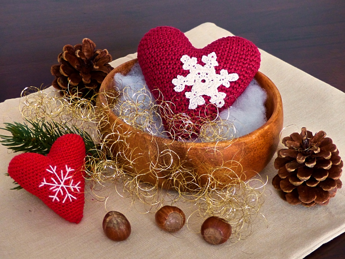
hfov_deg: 29.4
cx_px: 172
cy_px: 130
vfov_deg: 22.3
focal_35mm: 66
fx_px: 658
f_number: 2.8
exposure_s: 1/50
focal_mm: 11.9
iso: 400
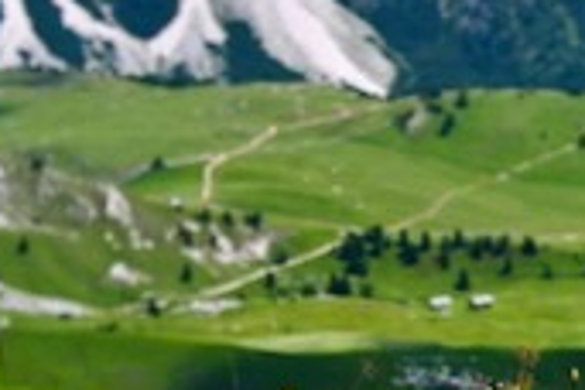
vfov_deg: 8.9
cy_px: 260
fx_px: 2502
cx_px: 1557
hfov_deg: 10.7
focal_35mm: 154
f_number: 7.1
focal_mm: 24
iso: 100
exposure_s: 1/400
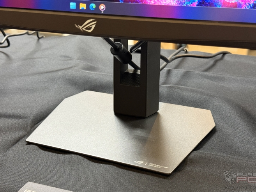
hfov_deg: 38.9
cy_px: 98
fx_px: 362
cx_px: 130
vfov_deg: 29.6
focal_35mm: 49
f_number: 1.78
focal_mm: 6.76
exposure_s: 1/40
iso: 250
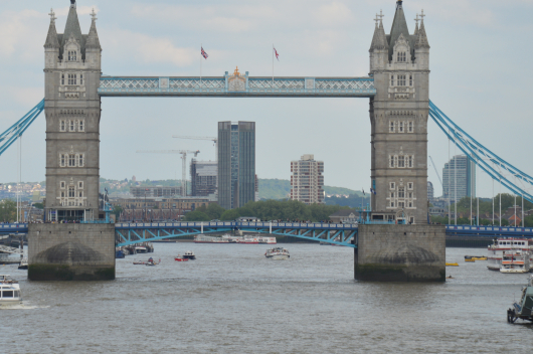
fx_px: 3516
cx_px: 234
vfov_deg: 5.8
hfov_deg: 8.7
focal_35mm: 238
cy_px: 115
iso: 100
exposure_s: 1/200
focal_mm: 105
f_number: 7.1
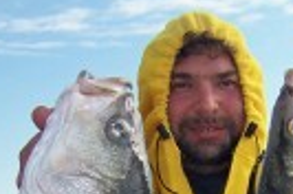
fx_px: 918
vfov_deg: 11.1
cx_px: 231
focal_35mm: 113
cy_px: 375
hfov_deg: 18.0
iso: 64
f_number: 2.8
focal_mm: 5.85
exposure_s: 1/500
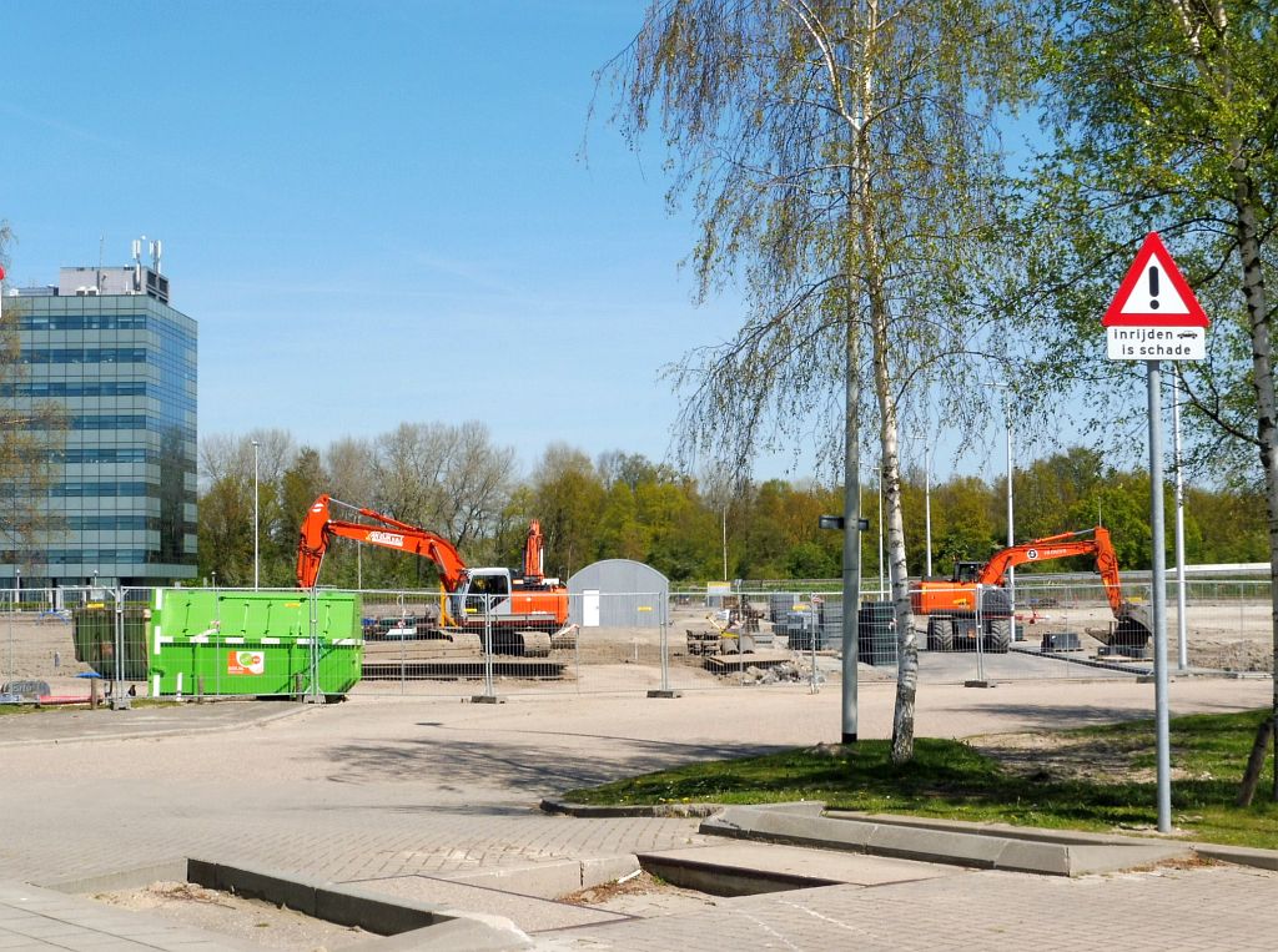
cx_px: 639
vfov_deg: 23.6
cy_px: 476
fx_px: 2284
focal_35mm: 62
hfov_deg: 31.3
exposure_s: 1/400
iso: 100
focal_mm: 11
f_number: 6.3
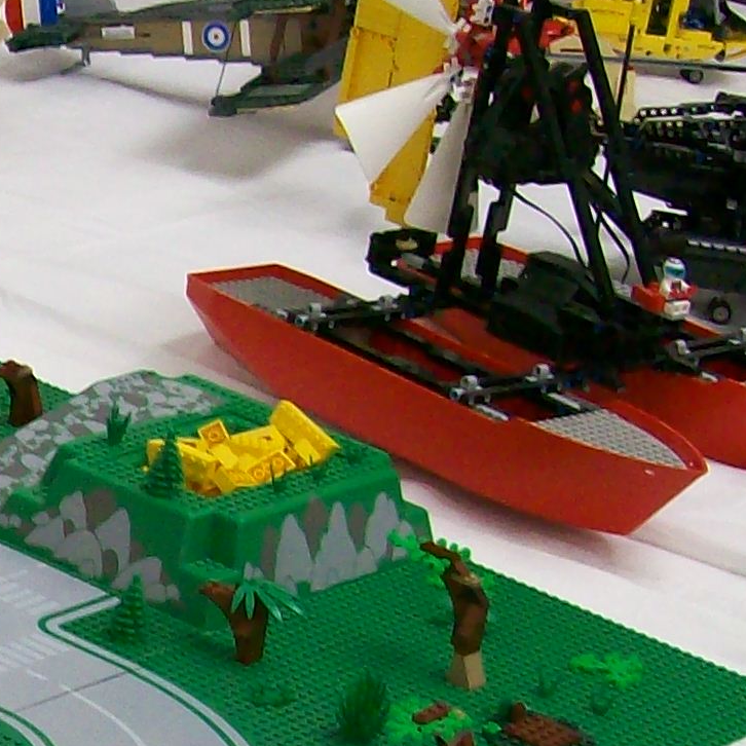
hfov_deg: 12.1
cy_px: 759
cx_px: -517
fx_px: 3267
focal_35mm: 134
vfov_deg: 12.9
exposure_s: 1/25.3
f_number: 2.7
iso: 160
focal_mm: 6
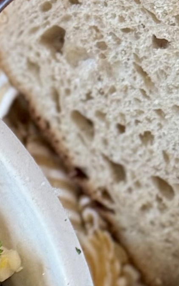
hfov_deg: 5.9
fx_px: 1513
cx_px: -485
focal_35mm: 194
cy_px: 667
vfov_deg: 9.7
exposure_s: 1/60
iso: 320
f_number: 1.78
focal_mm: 6.76
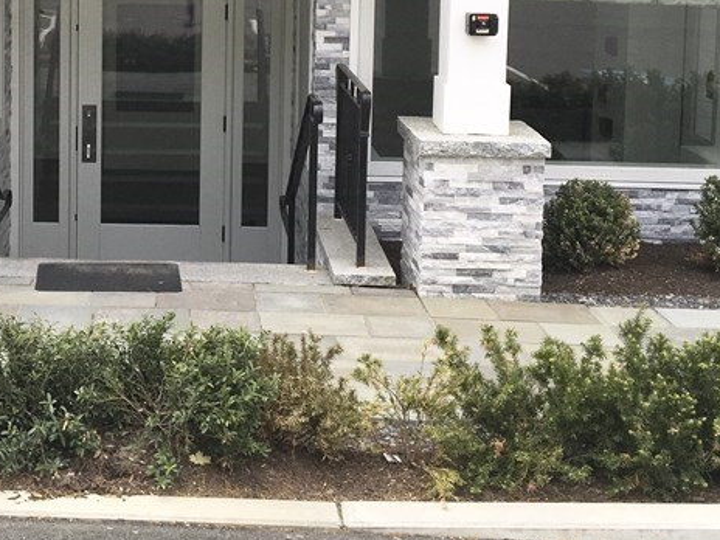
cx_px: 152
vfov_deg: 22.1
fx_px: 1331
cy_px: 11
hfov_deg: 29.6
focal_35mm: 64
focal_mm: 4.15
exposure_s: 1/1115
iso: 25
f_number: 2.2
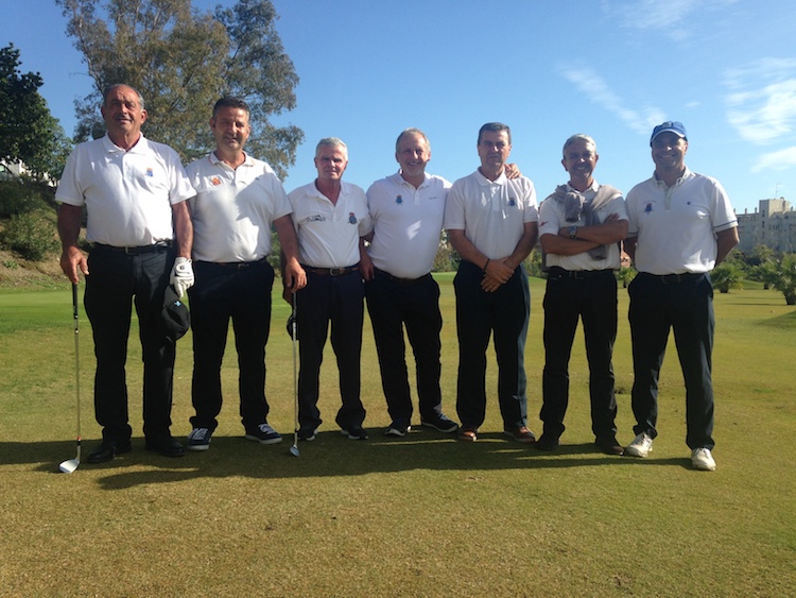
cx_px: 398
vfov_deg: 43.0
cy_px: 299
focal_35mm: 33
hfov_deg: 55.3
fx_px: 759
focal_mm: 4.12
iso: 50
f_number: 2.4
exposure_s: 1/1506
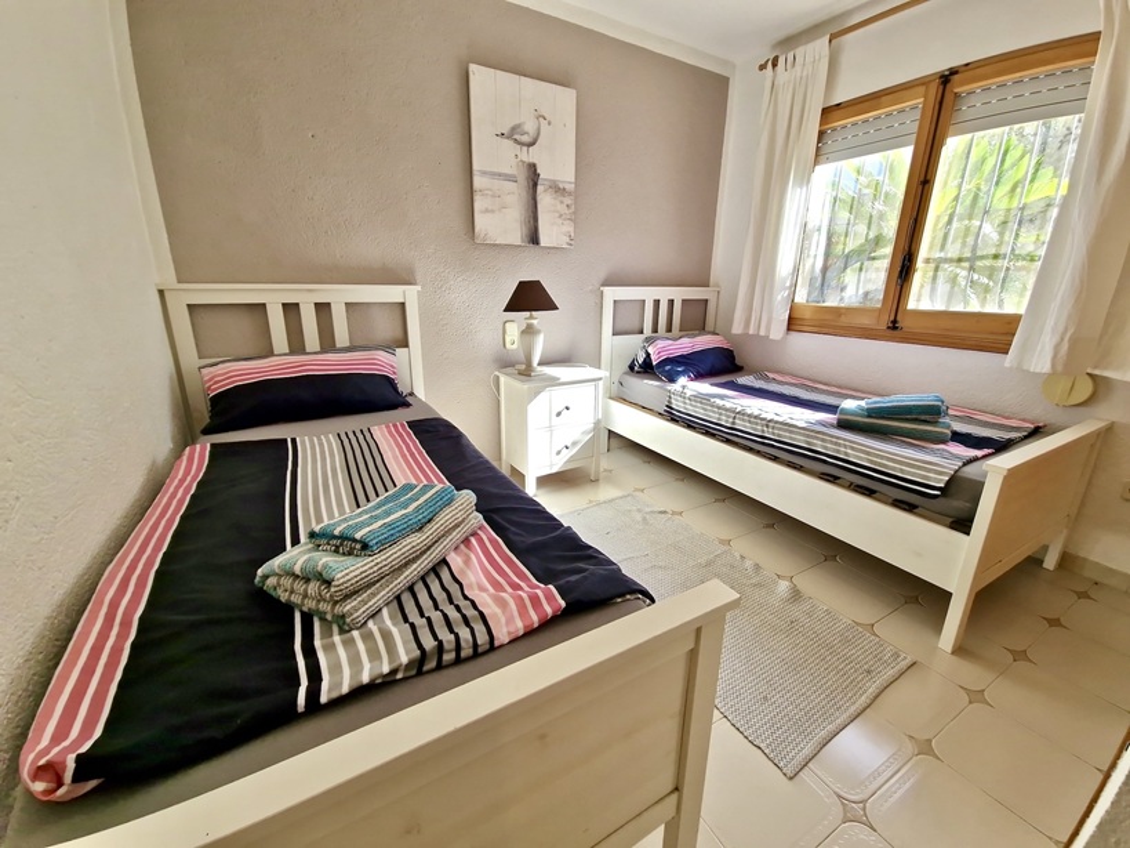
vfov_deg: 89.9
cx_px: 565
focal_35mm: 13
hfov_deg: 106.2
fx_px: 424
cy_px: 424
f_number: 2.2
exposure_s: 1/100
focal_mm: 2.2
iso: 54
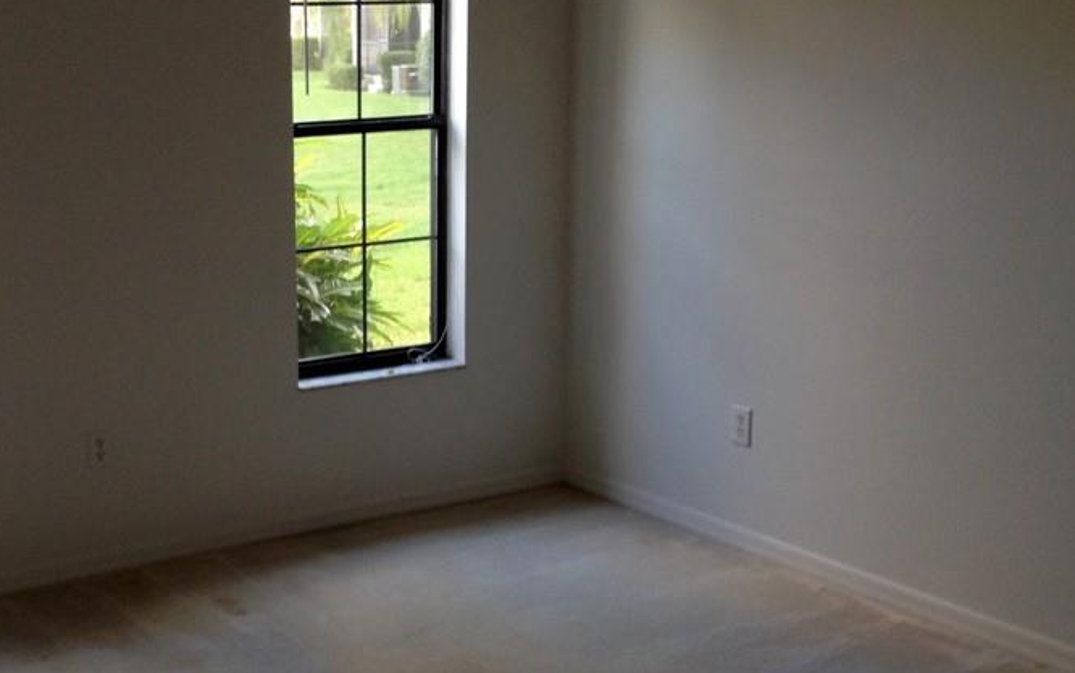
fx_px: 1671
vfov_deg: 22.8
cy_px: 339
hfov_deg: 34.9
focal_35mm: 57
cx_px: 273
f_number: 2.4
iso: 64
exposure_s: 1/20
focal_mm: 4.28
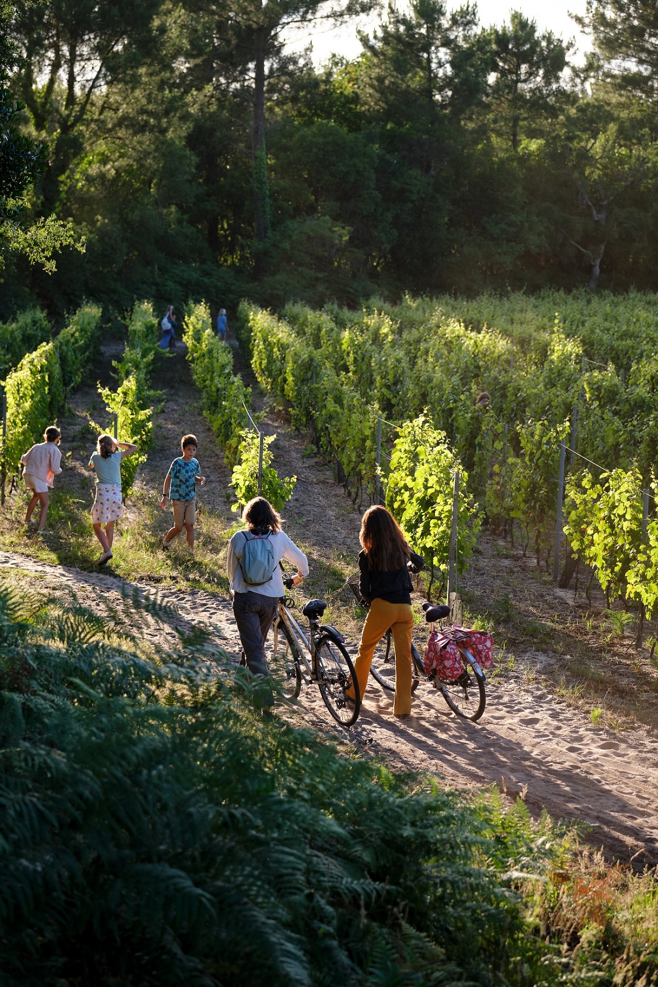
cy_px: 494
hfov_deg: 18.2
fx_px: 2056
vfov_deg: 27.0
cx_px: 329
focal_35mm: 75
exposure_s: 1/640
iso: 160
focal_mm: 50
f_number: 2.8
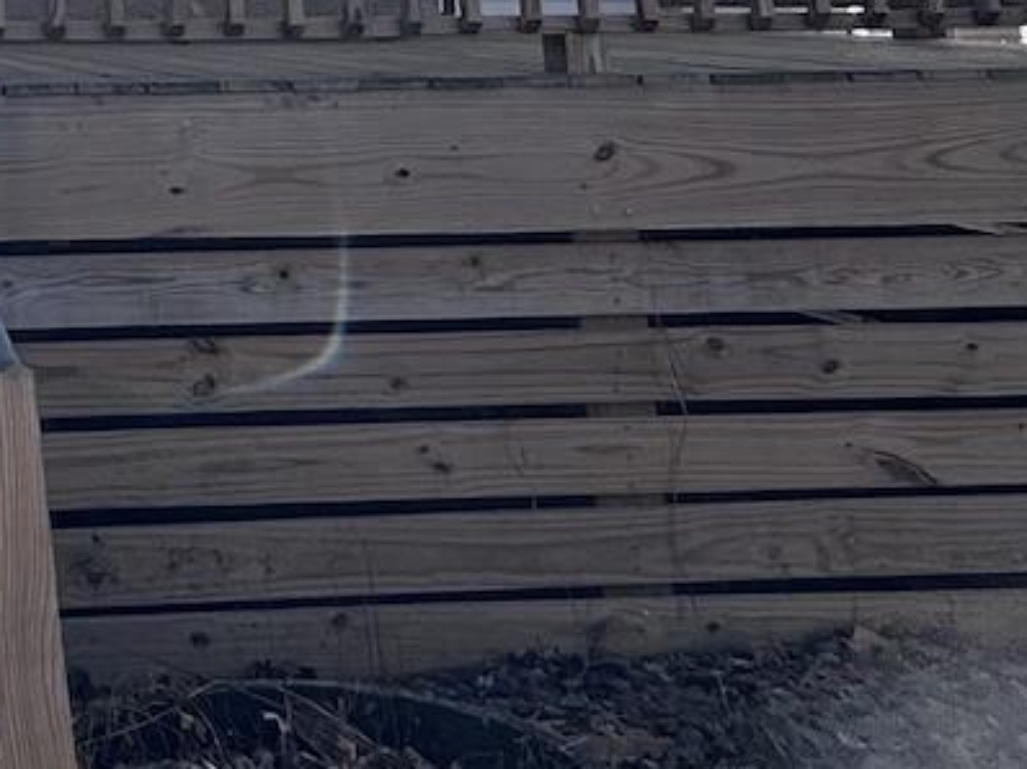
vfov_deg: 18.7
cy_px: -328
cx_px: -529
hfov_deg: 22.4
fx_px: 2105
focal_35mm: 71
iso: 40
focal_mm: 2.22
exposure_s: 1/673
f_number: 2.2
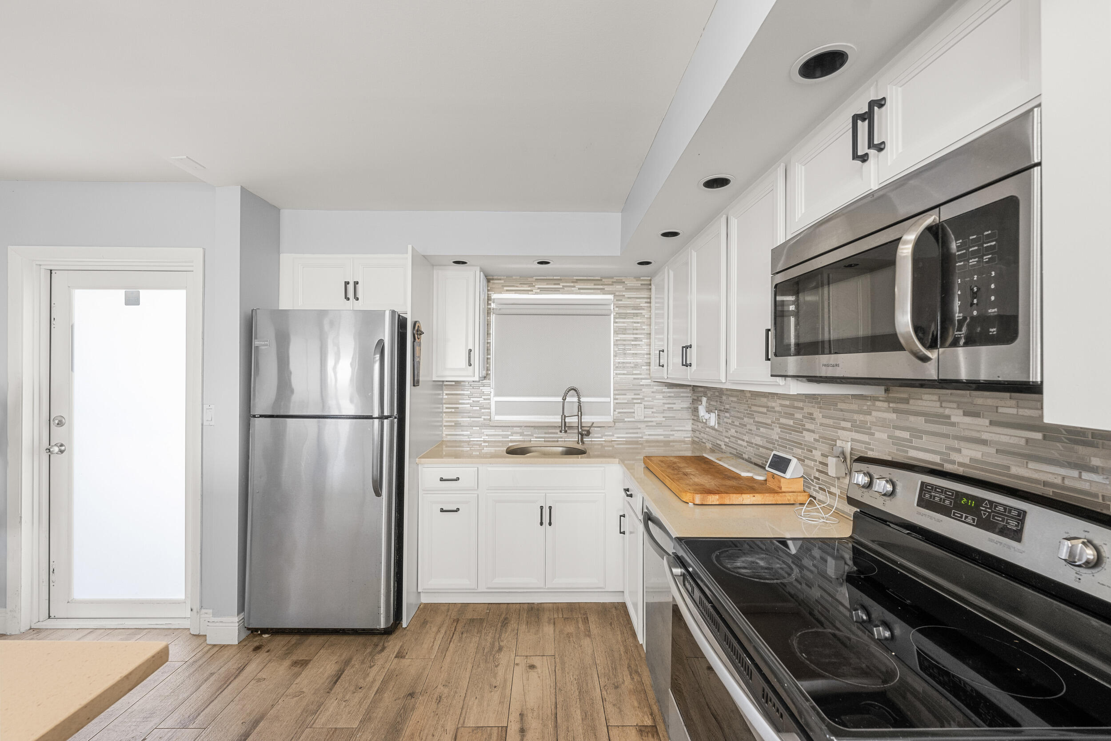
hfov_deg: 104.3
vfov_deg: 81.2
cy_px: 370
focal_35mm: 14
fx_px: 432
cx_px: 556
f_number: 8
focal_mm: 14
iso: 500
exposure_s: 1/20
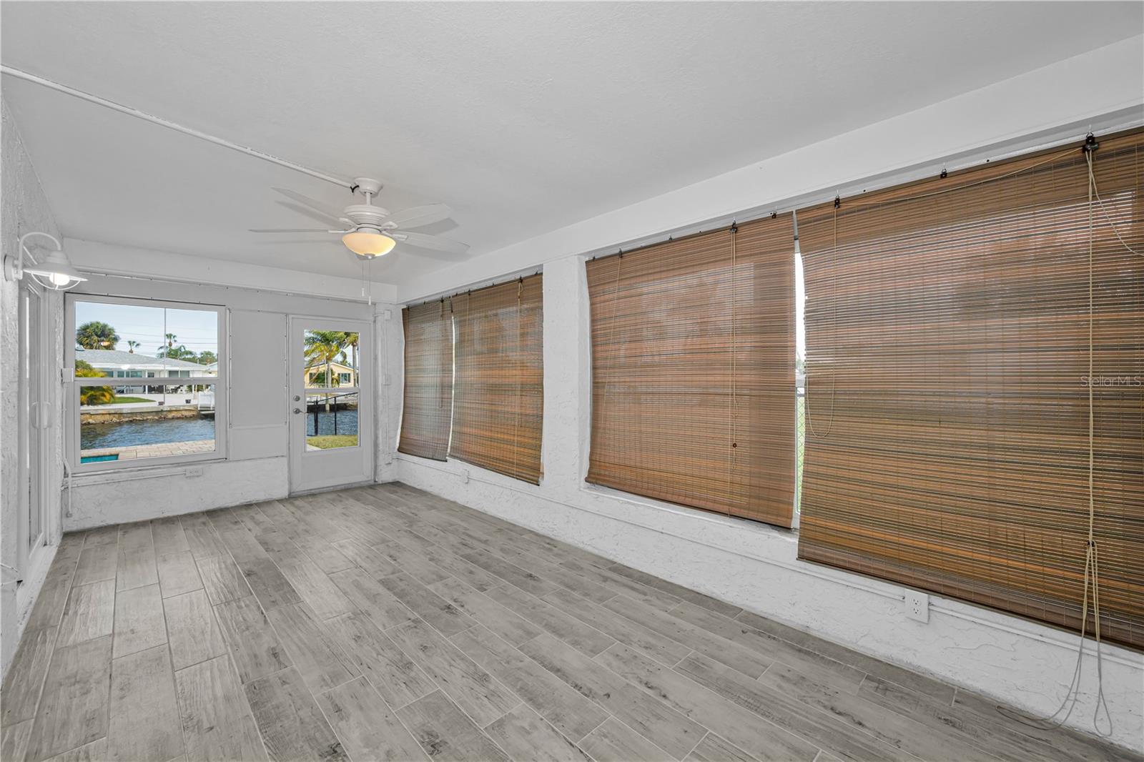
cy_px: 381
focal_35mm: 14
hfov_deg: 104.3
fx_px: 445
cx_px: 572
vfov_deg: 81.2
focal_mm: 14
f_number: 8
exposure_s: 1/125
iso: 160
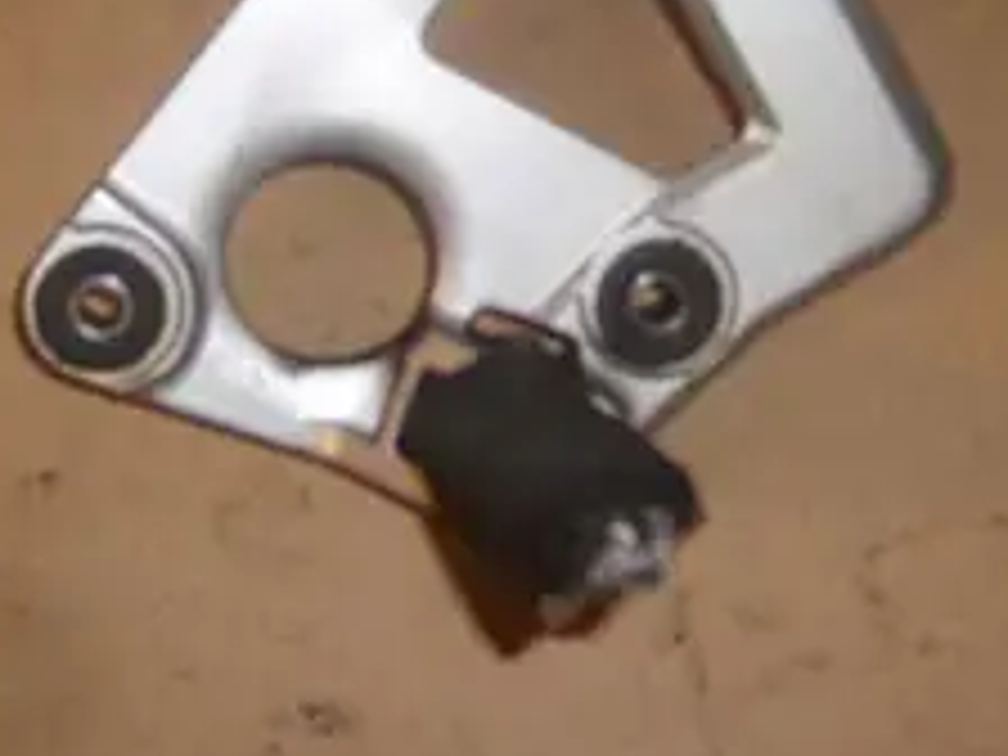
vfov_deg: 19.3
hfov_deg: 26.0
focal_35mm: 75
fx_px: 2184
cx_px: 513
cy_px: 72
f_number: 2.8
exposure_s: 1/30
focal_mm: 5.8
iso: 50
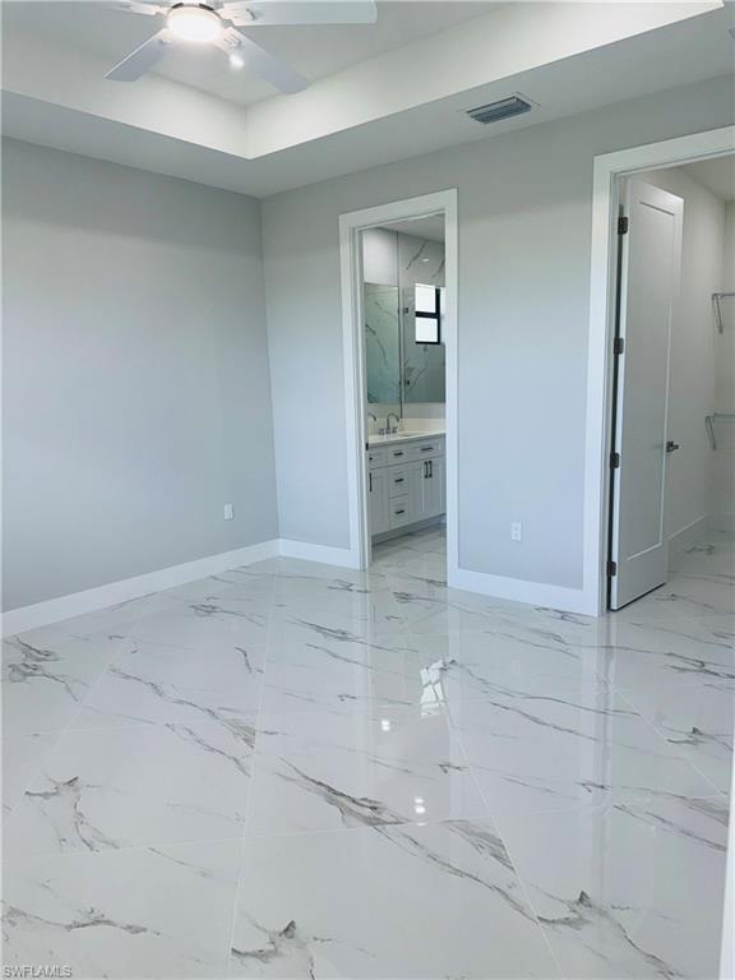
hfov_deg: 56.8
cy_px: 490
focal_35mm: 24
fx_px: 679
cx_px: 368
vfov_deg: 71.6
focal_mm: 6.76
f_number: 1.78
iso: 50
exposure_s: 1/138
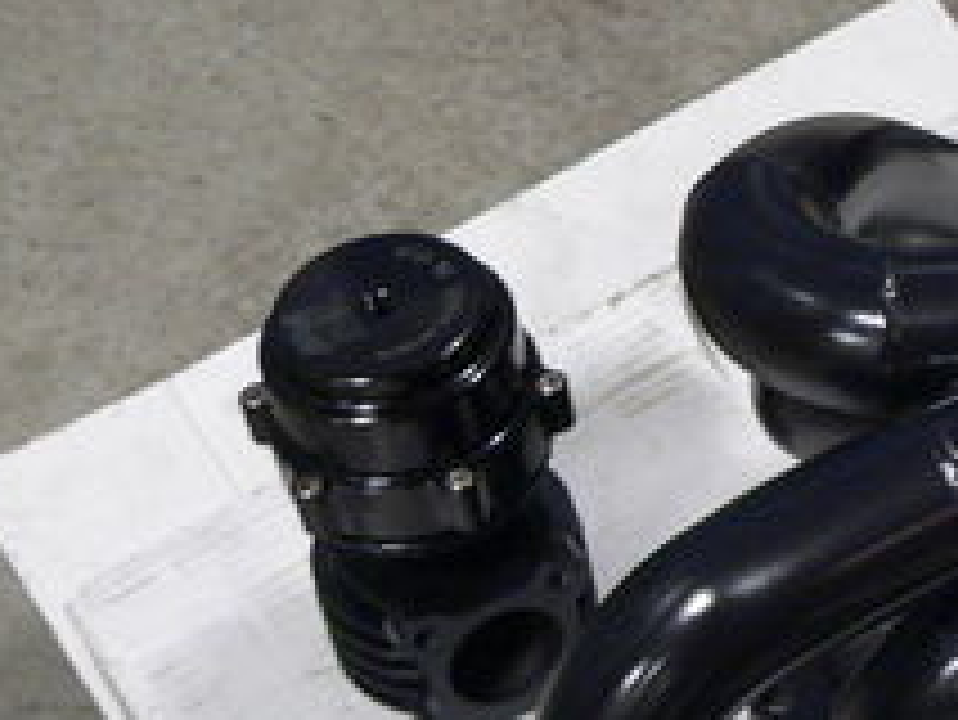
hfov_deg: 17.6
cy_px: 670
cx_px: 1030
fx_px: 2991
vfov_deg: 13.6
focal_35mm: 108
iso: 200
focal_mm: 6
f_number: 2.8
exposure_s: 1/8
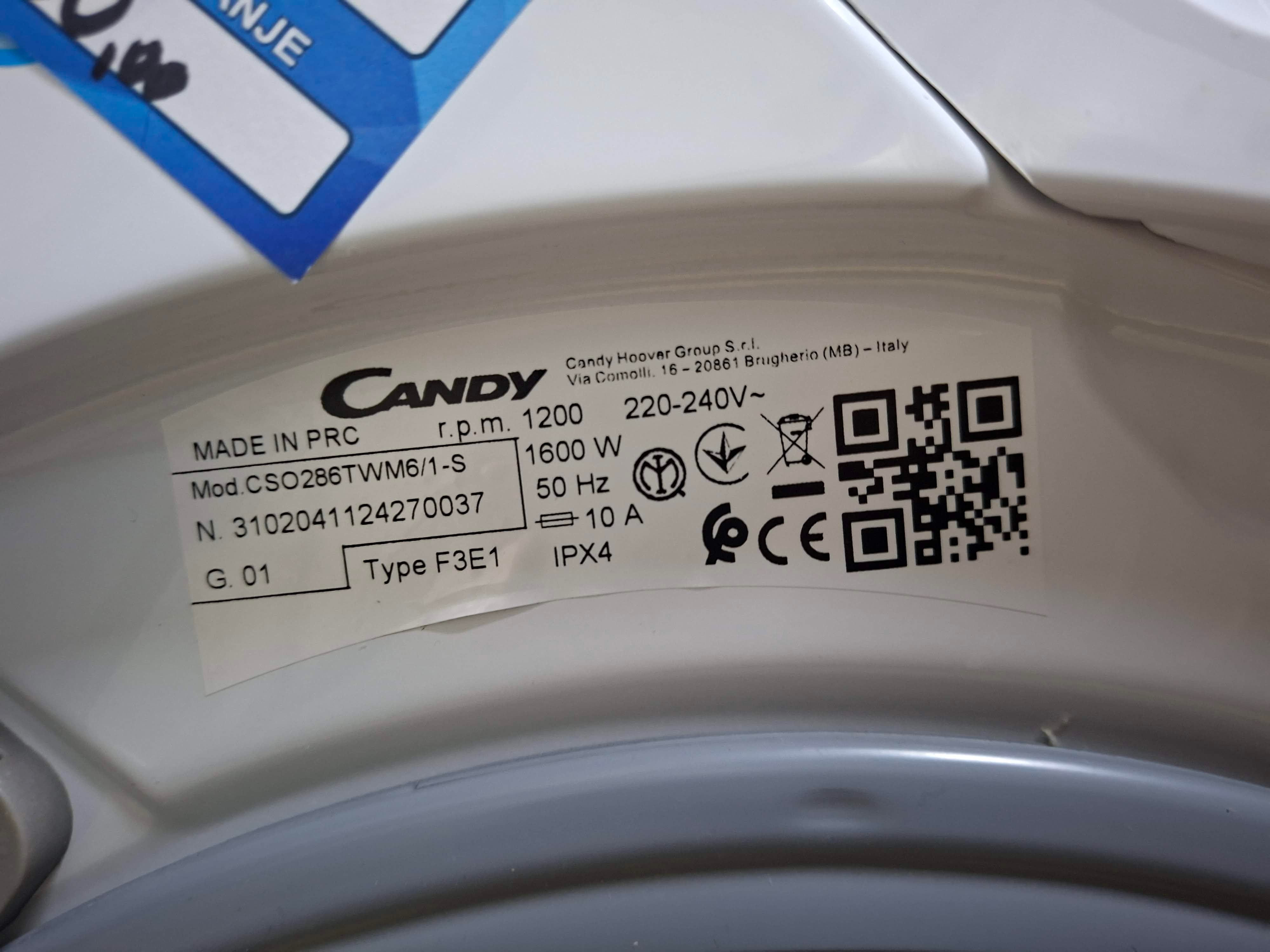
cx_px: 635
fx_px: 844
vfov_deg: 58.9
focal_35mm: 23
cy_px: 476
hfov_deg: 73.9
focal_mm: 5.54
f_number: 1.8
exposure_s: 1/25
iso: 500
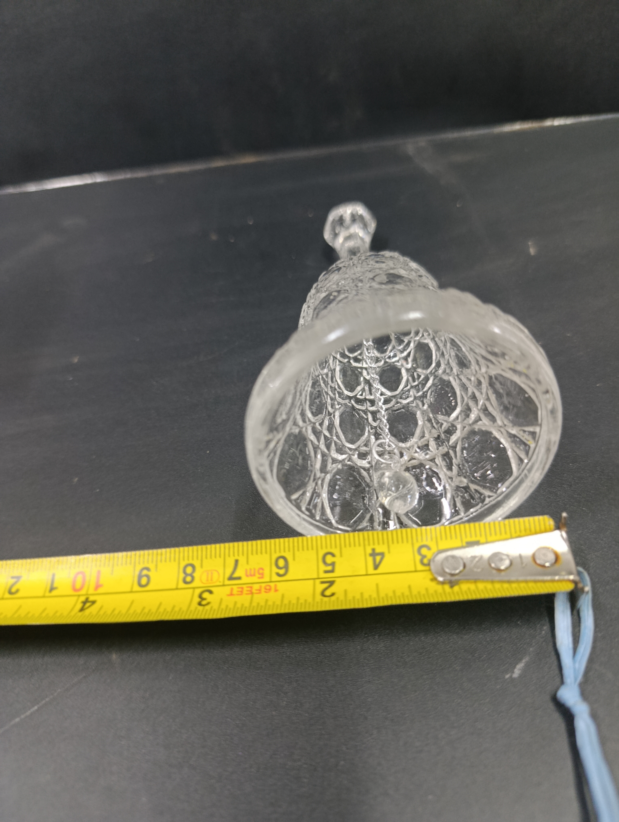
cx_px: 310
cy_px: 411
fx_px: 547
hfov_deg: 59.0
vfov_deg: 73.8
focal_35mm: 23
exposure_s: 1/25
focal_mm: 6.11
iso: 1515
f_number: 1.65
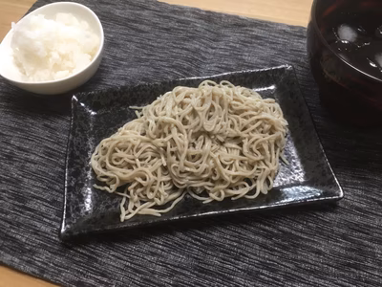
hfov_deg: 61.7
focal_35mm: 29
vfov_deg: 48.2
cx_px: 191
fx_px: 320
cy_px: 144
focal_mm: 4.15
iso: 50
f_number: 2.2
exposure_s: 1/30
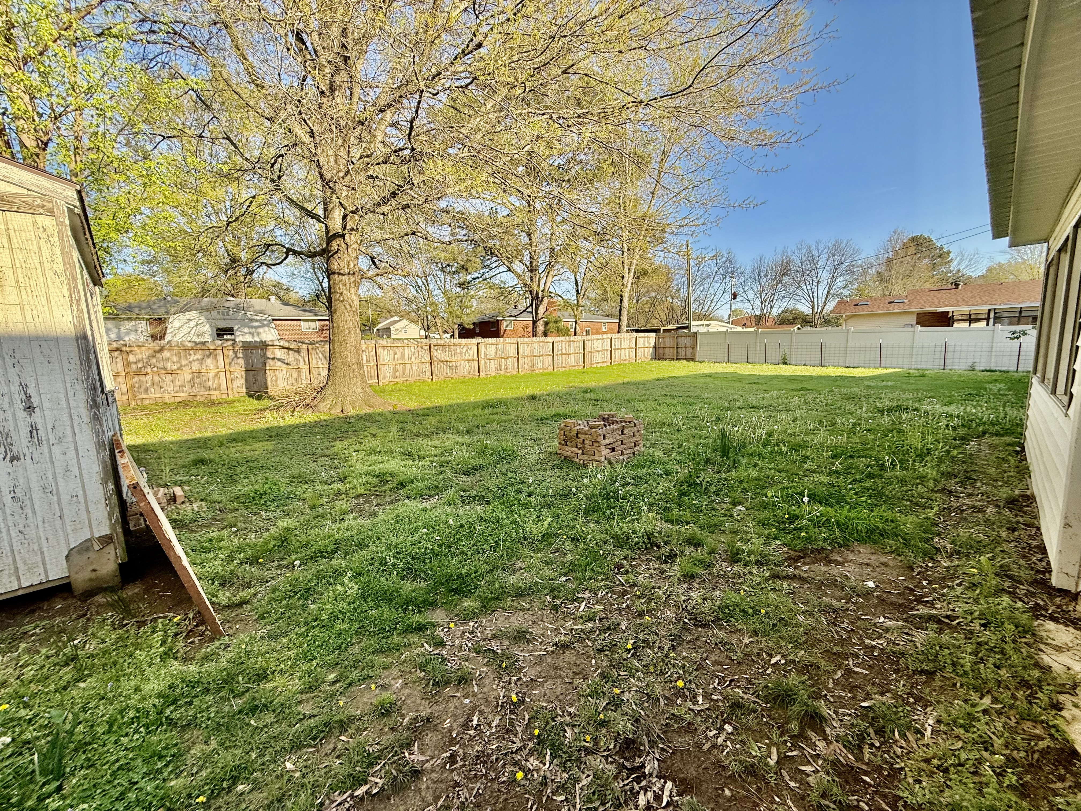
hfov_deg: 102.1
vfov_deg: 85.7
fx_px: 437
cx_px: 540
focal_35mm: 14
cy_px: 406
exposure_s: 1/482
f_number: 2.2
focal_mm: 2.22
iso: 50
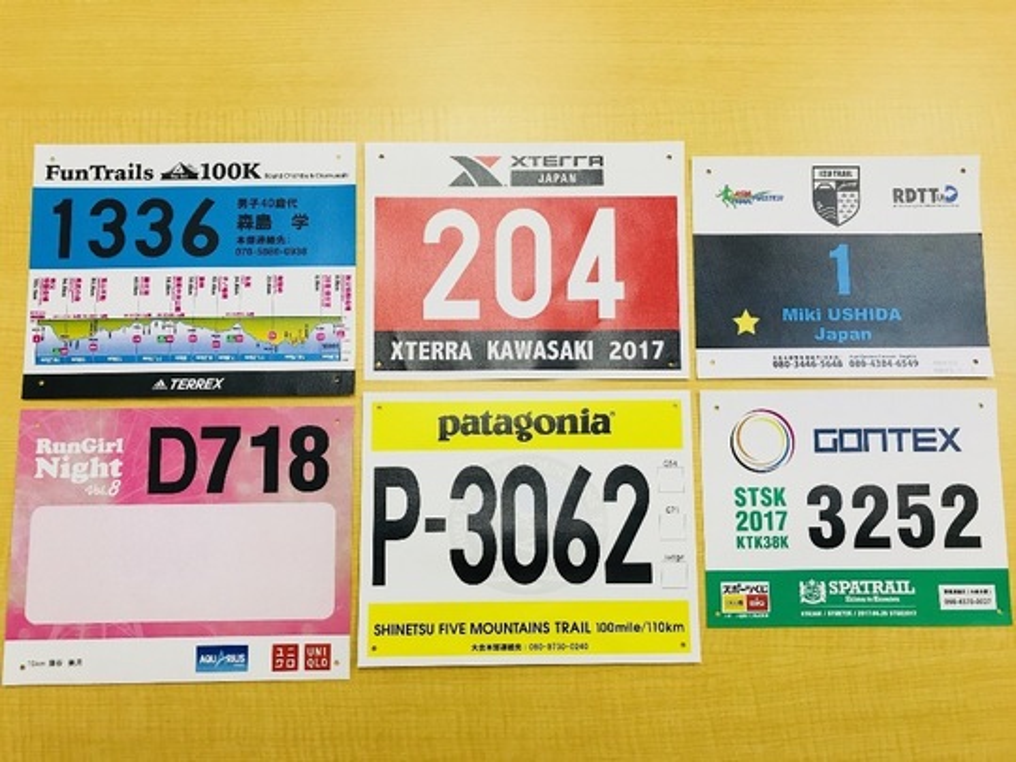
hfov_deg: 63.4
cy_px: 381
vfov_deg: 49.7
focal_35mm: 28
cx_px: 508
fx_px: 822
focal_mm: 3.99
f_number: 1.8
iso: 25
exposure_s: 1/33
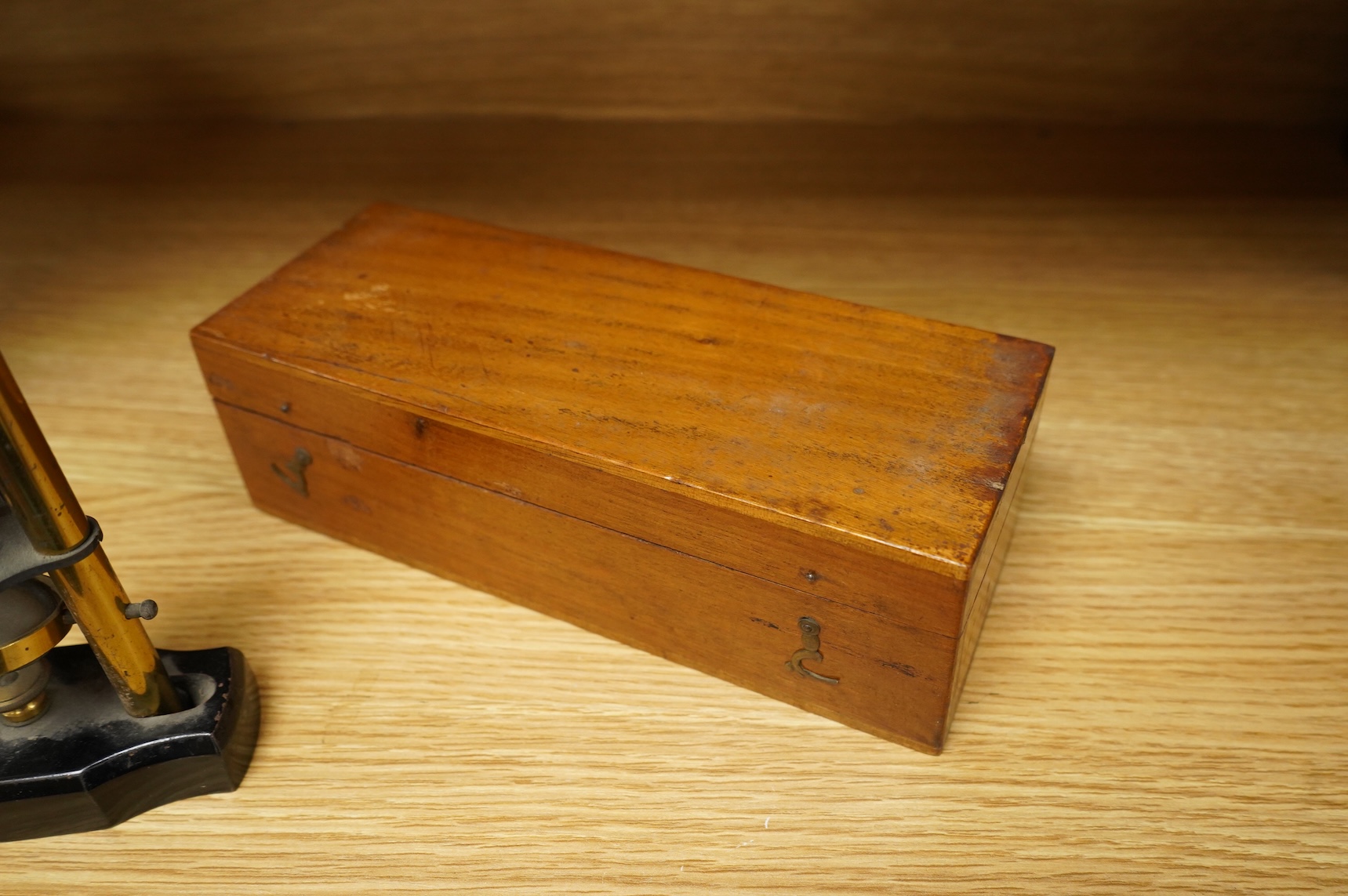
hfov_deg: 65.5
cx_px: 674
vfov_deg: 46.3
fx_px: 1048
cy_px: 448
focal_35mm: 28
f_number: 5.6
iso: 2500
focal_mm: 28
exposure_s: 1/160
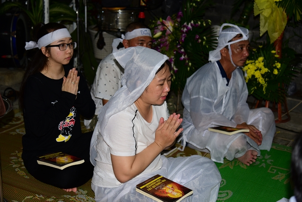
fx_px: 462
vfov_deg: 24.6
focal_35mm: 55
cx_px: 151
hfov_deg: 36.2
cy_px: 101
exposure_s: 1/60
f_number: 4
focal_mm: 55
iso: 320
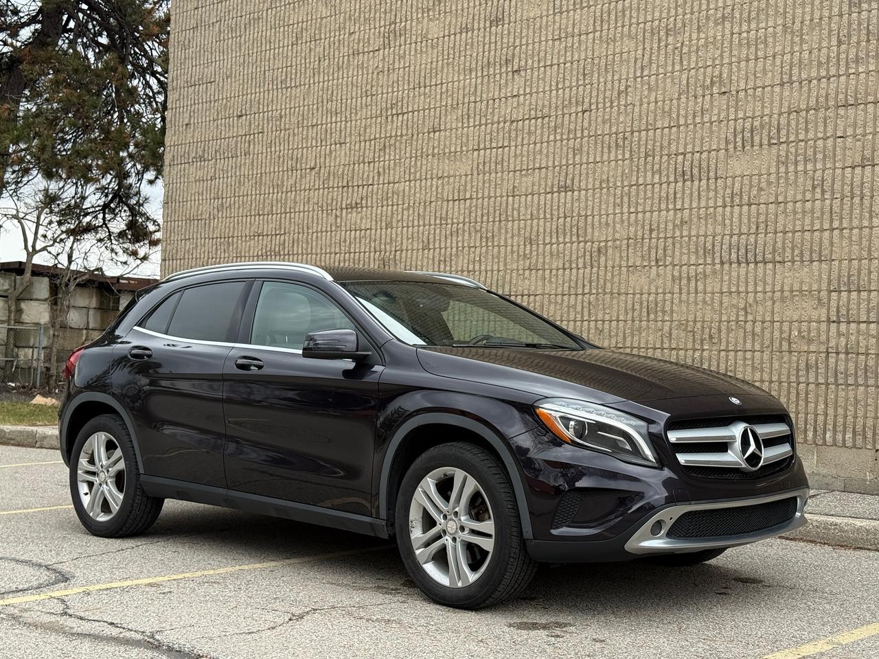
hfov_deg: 39.7
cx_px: 440
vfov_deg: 30.3
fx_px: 1219
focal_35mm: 48
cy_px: 330
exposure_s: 1/1116
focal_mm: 6.76
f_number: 1.78
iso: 80
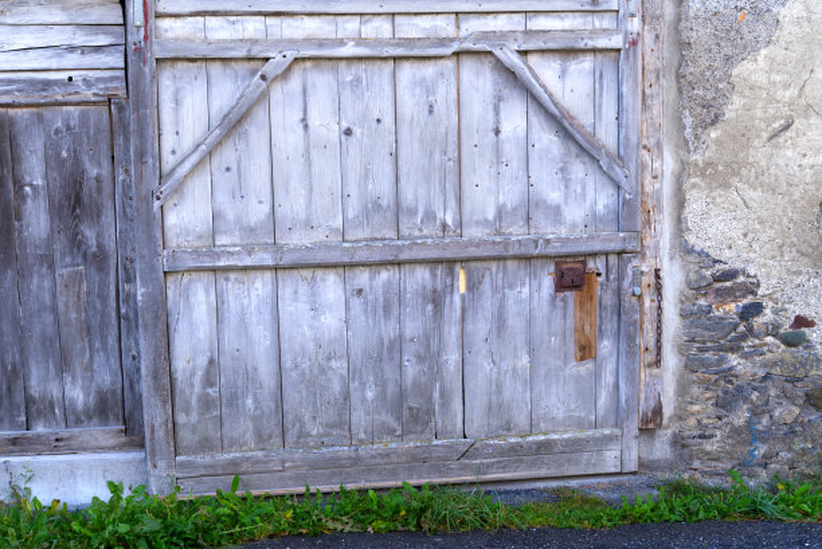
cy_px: 274
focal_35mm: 48
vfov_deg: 28.1
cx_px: 411
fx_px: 1097
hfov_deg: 41.1
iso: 125
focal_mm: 48
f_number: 4
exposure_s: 1/160
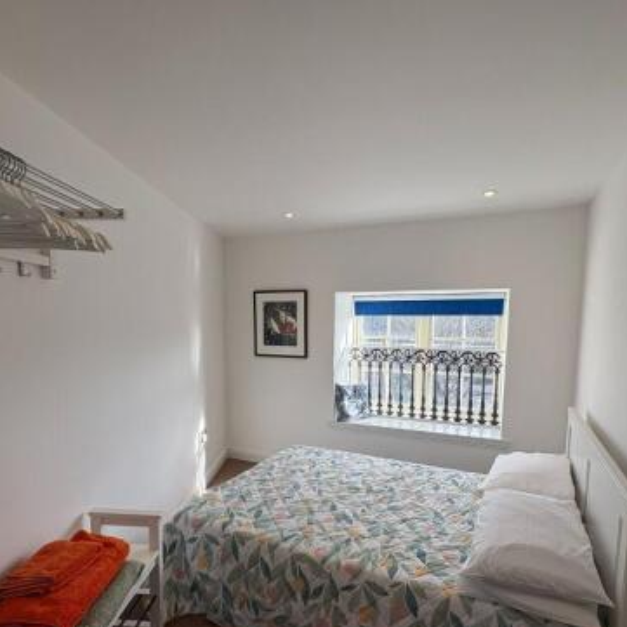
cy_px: 366
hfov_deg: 74.8
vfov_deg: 74.3
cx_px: 310
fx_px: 410
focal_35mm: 20
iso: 64
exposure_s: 1/303
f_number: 2.2
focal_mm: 2.22
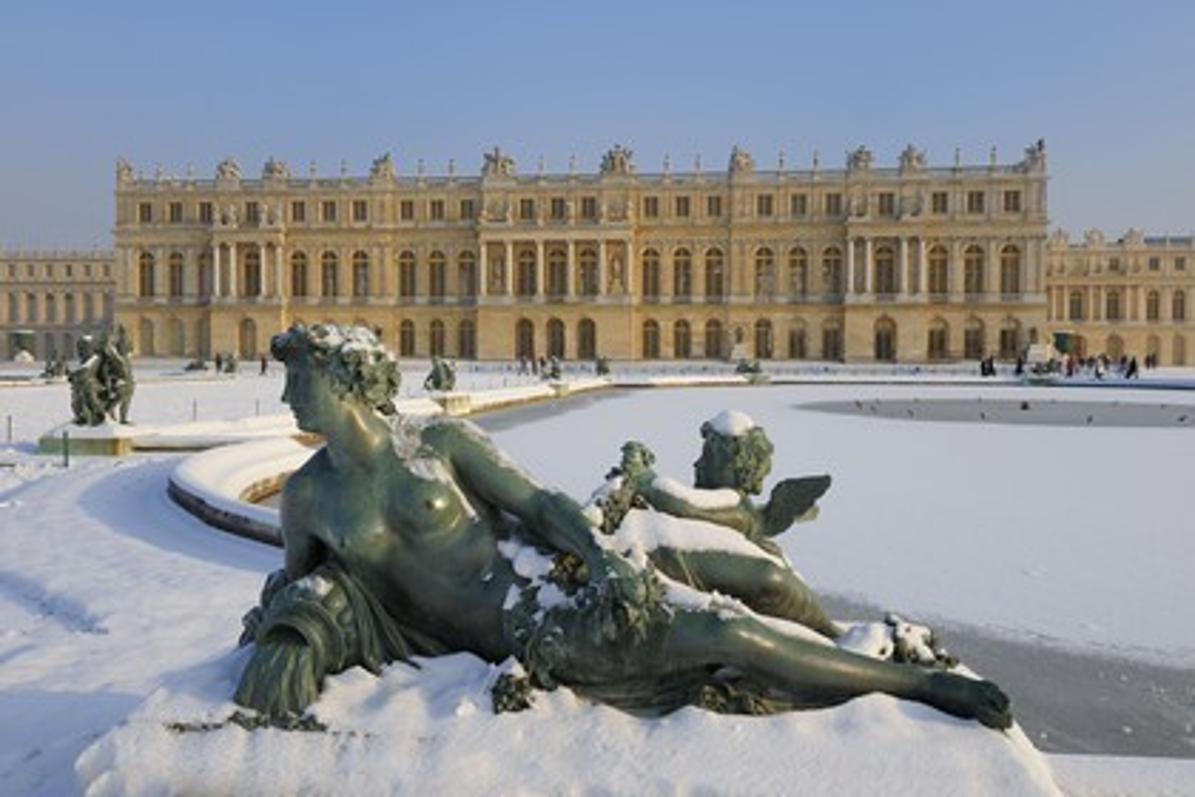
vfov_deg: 36.9
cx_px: 598
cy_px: 398
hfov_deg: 53.1
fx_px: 1195
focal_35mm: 36
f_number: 18
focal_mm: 36
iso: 200
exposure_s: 1/100
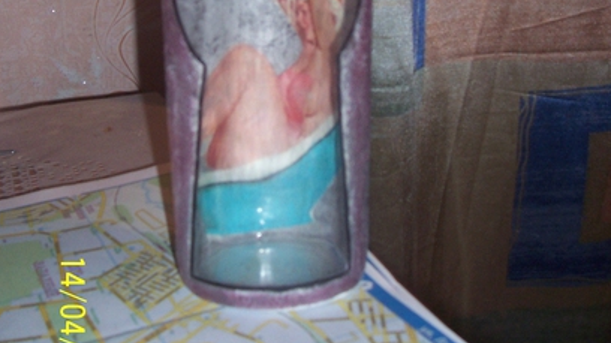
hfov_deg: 41.3
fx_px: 810
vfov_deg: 23.4
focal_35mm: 50
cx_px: 303
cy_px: 49
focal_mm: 5.6
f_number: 2.7
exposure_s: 1/60
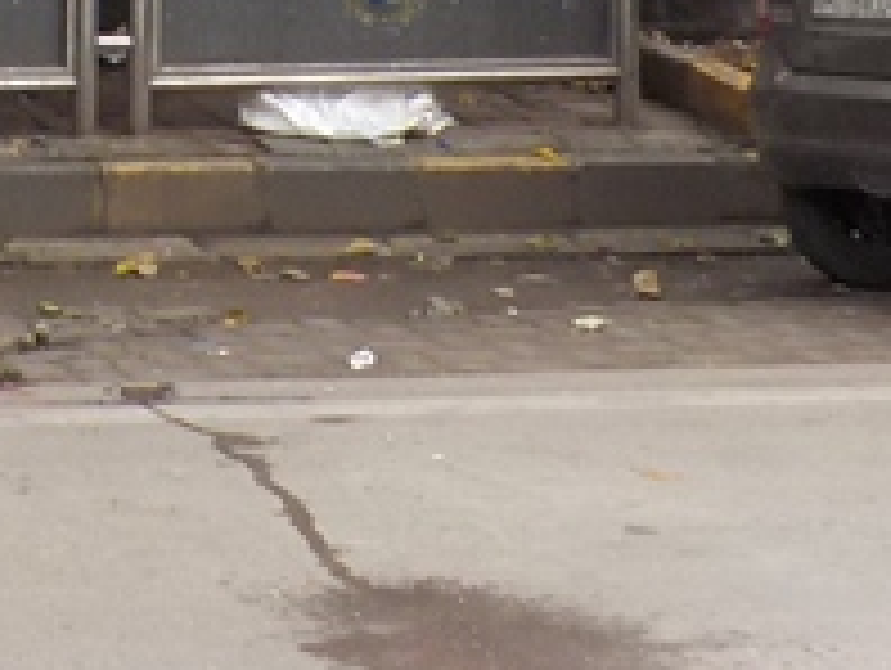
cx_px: -144
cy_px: -508
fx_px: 3118
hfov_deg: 15.7
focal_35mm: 121
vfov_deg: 11.4
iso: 125
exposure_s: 1/80
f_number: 3.3
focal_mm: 4.1
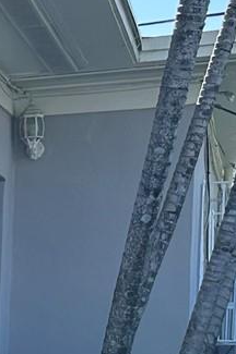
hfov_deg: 8.8
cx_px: -514
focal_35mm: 123
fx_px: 1212
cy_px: 318
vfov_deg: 16.5
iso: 80
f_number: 1.78
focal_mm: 6.86
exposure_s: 1/1357
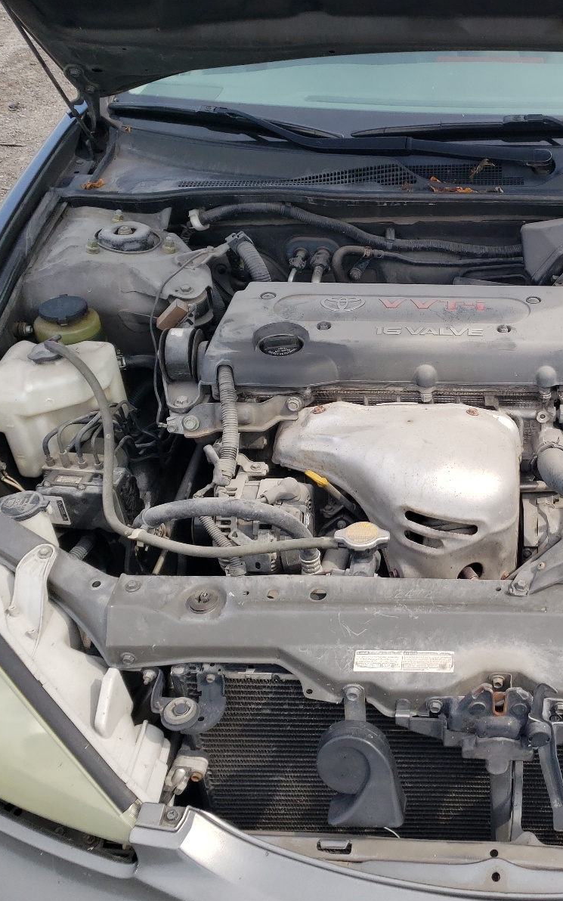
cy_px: 450
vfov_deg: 52.7
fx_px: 908
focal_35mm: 37
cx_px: 498
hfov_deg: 32.8
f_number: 1.5
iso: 50
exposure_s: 1/1250
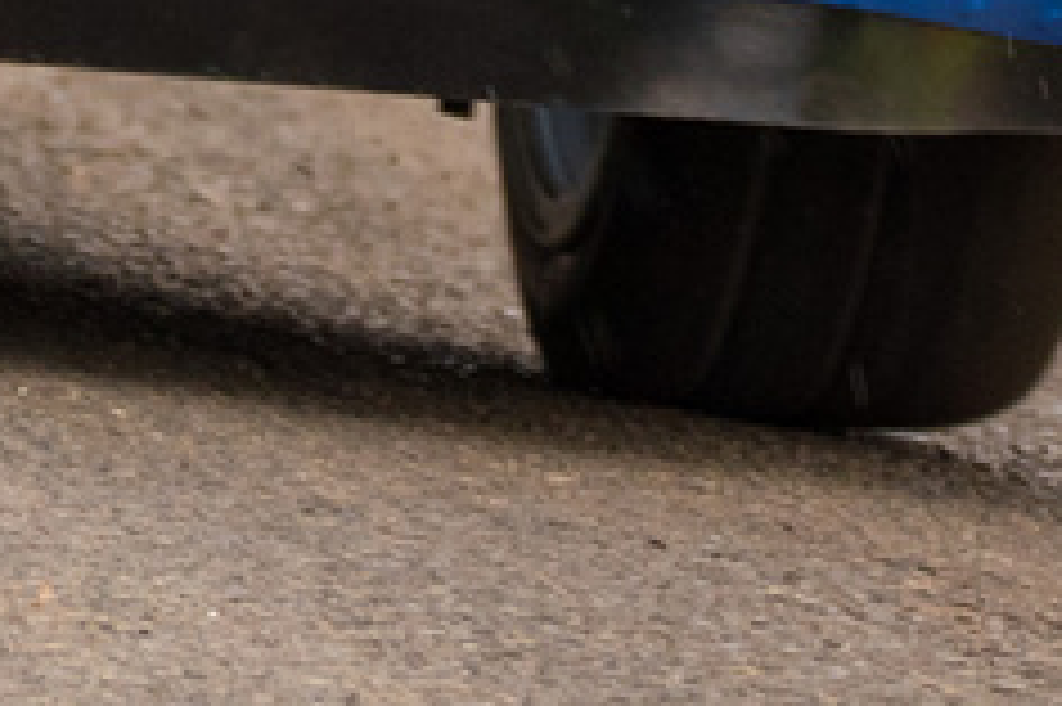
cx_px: -1246
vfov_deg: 0.7
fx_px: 58692
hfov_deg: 1.0
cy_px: -1713
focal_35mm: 1991
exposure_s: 1/320
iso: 640
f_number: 7.1
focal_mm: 290
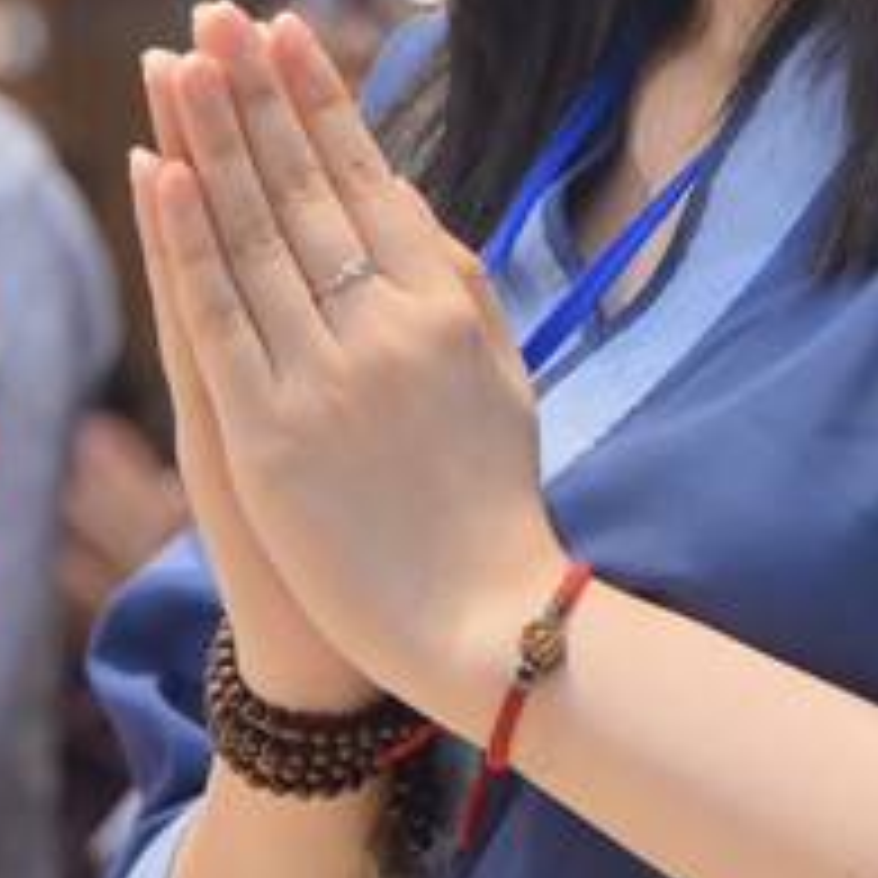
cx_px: 633
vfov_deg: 5.9
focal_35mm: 297
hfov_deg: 5.9
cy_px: 9
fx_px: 8523
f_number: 5
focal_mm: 105
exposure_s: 1/160
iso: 1250
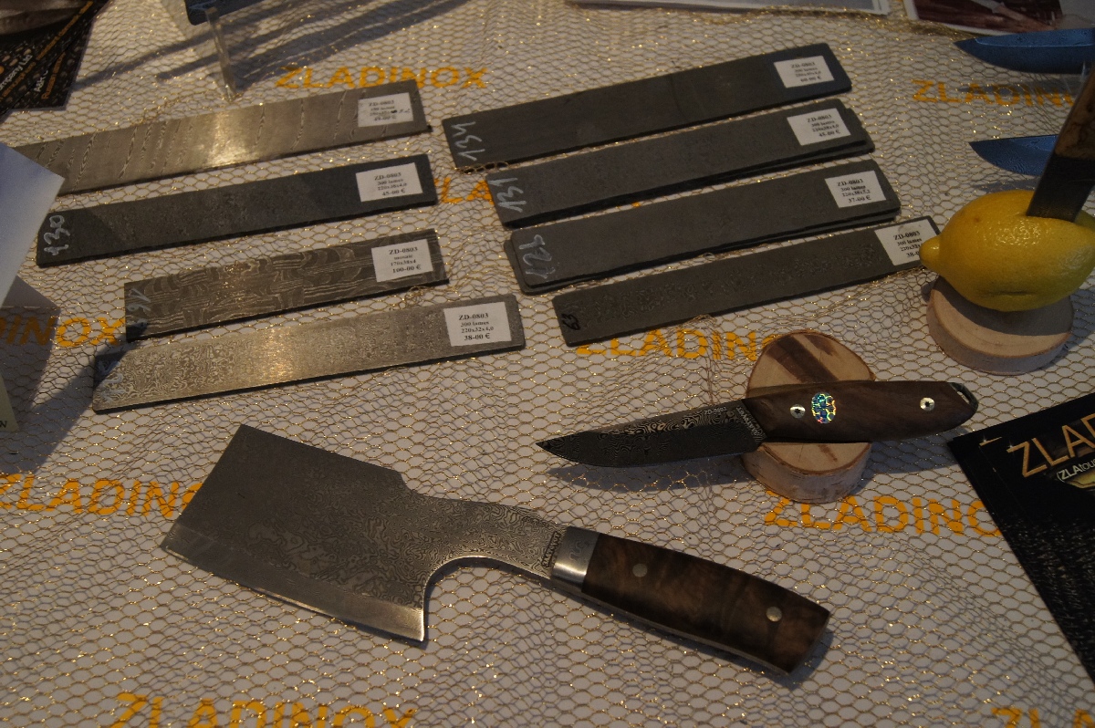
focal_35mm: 36
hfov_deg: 53.2
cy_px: 364
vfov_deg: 36.8
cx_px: 548
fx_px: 1094
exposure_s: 1/40
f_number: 5
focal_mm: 24
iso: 800
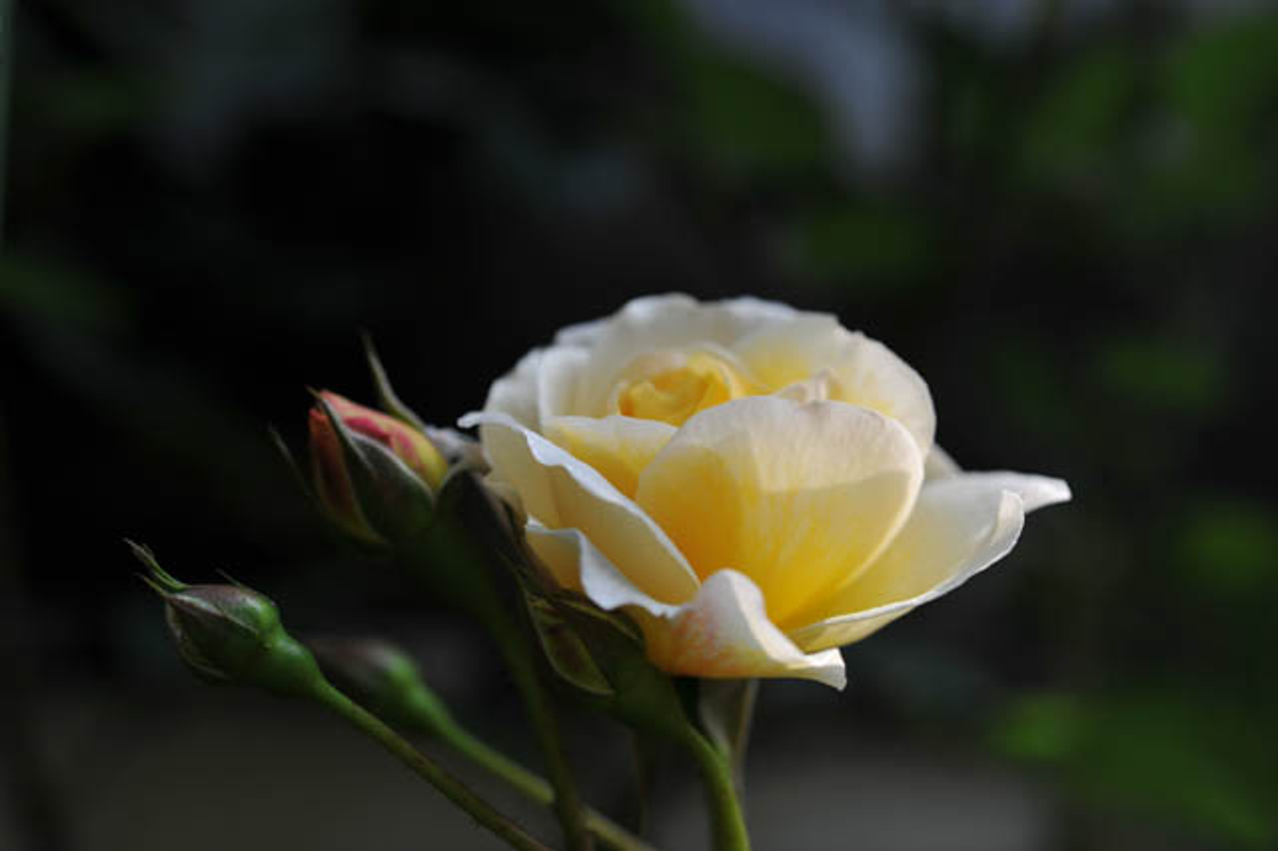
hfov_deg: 39.6
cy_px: 426
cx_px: 639
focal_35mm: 50
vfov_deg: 27.0
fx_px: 1774
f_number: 4
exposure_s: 1/640
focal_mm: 50
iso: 200
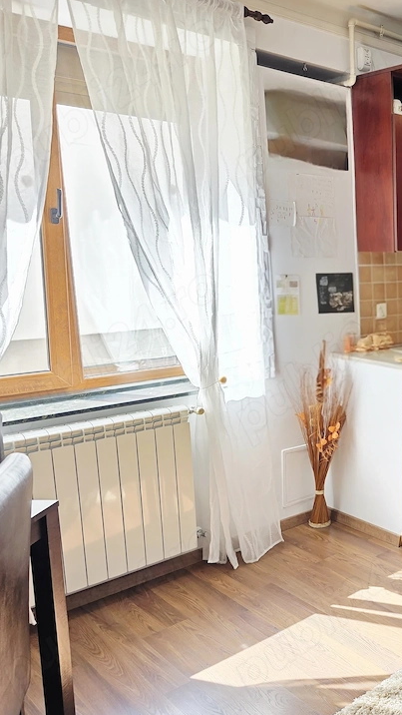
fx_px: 663
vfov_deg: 56.6
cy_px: 371
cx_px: 459
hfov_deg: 29.8
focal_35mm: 35
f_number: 1.7
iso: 40
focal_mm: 6.3
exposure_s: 1/101
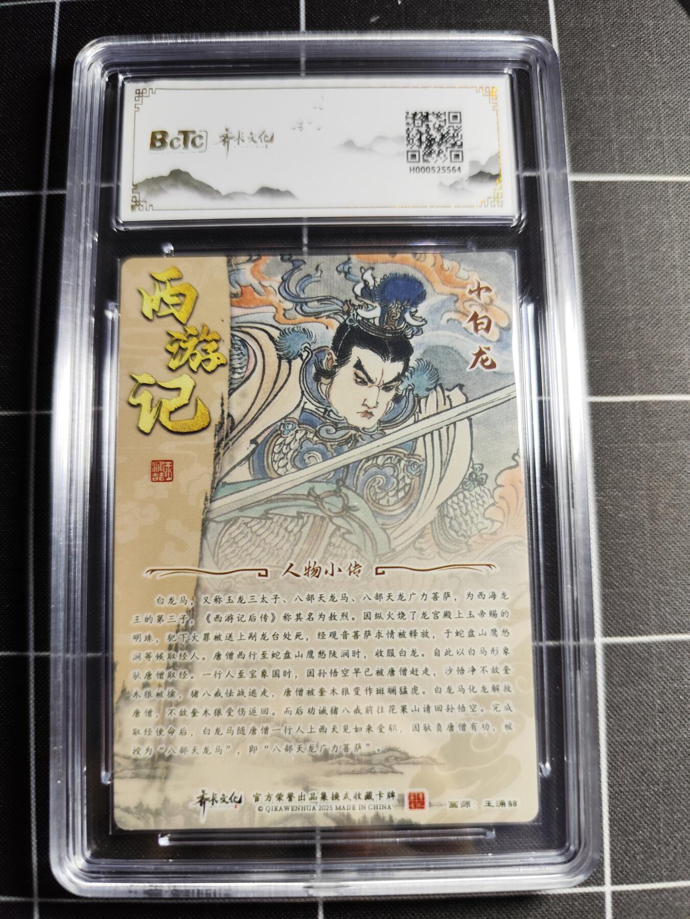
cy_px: 460
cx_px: 345
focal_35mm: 23
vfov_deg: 73.9
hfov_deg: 58.9
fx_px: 611
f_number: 1.65
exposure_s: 1/100
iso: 250
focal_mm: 6.14
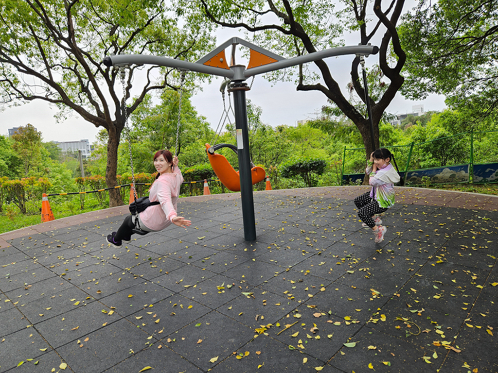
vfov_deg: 58.9
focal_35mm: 23
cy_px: 186
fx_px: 331
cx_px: 249
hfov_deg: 73.9
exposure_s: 1/217
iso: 25
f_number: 1.8
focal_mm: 5.4
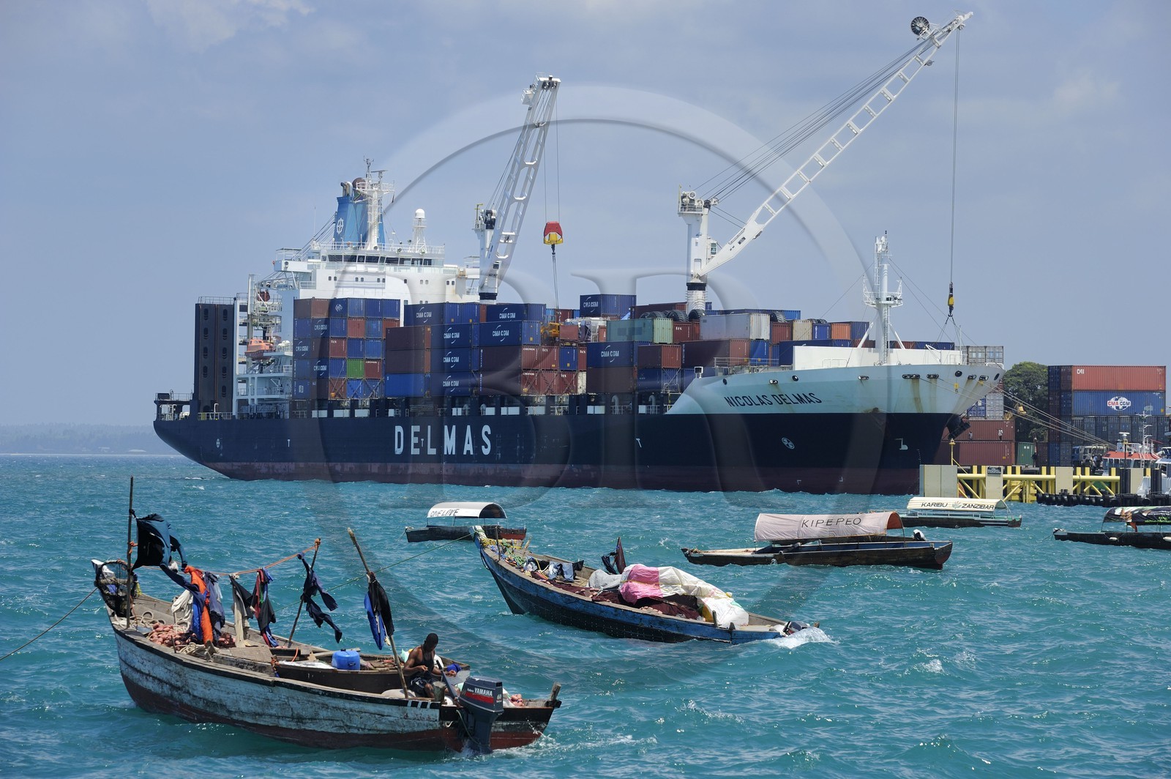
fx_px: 4875
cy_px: 390
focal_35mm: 150
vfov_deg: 9.1
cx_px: 586
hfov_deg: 13.7
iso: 200
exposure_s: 1/400
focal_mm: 150
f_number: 8
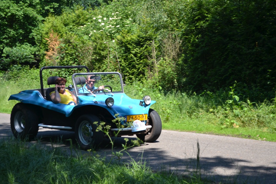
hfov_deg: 24.6
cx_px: 138
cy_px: 92
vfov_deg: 16.6
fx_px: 633
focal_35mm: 82
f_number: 5.6
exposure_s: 1/125
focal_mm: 55
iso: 100
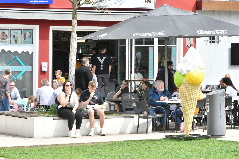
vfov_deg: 8.7
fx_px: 1046
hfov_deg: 13.0
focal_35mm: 158
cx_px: 120
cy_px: 80
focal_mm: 105
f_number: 25
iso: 1600
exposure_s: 1/200
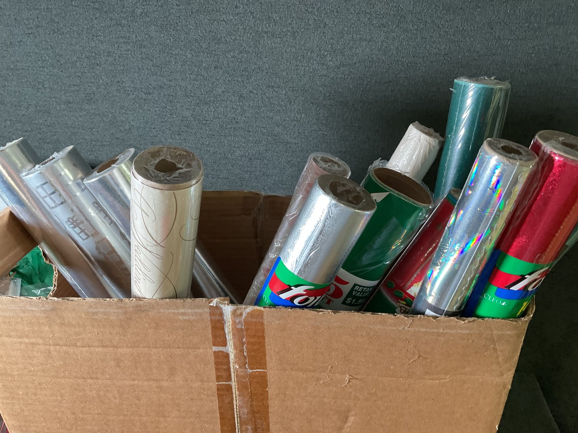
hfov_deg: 61.7
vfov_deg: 48.2
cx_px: 289
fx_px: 484
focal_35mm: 29
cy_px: 216
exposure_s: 1/60
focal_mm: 3
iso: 160
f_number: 1.8
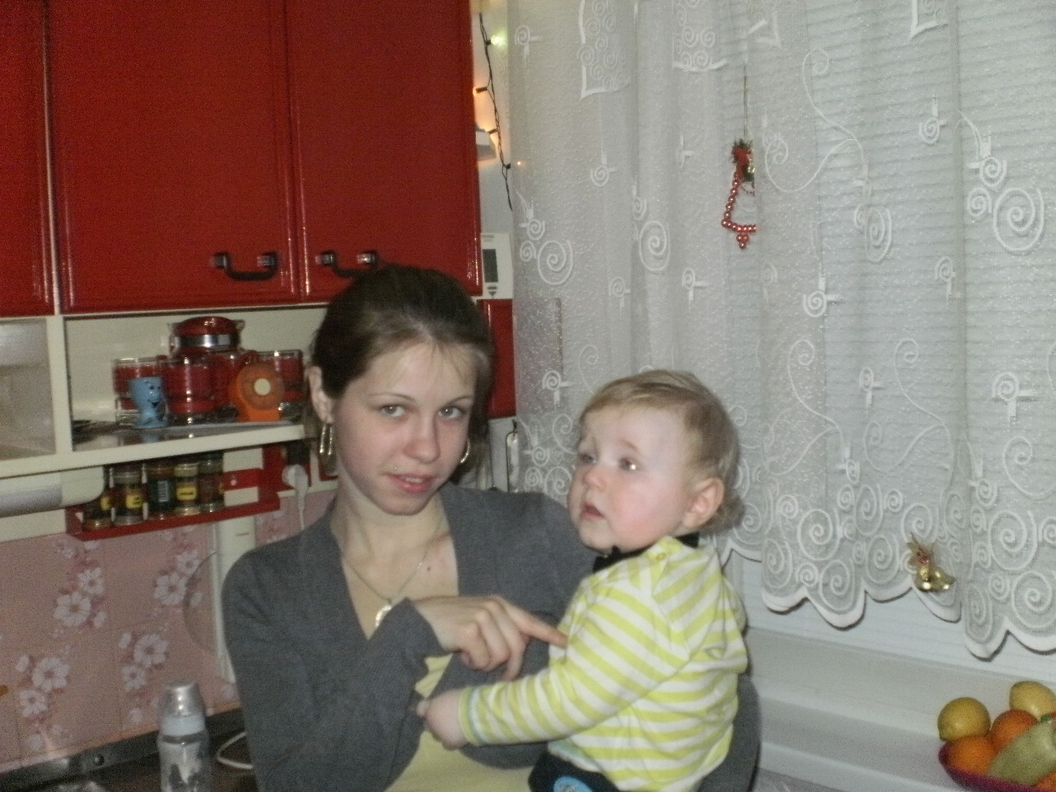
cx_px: 528
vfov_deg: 36.8
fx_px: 1190
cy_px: 401
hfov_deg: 47.9
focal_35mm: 39
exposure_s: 1/250
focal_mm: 6.3
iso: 400
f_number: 3.1
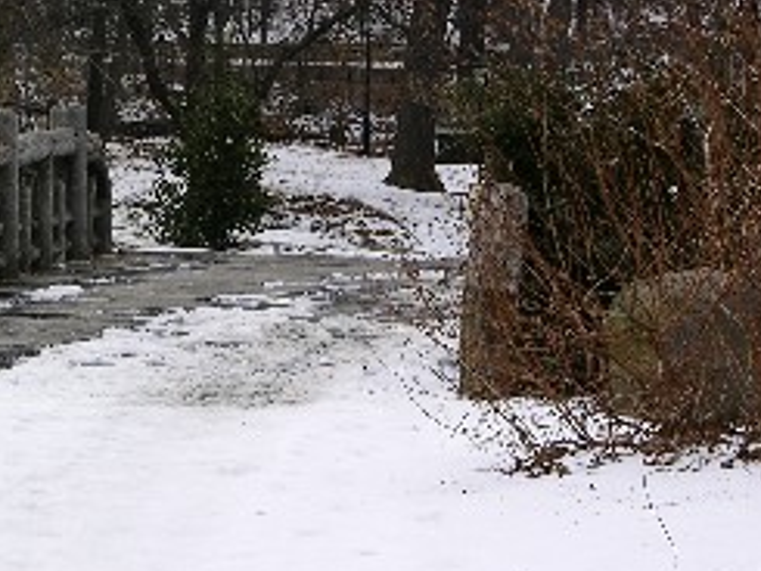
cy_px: 155
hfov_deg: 11.1
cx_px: 104
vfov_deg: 8.4
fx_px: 3893
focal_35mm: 177
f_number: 6
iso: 50
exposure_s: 1/92.7
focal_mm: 18.8
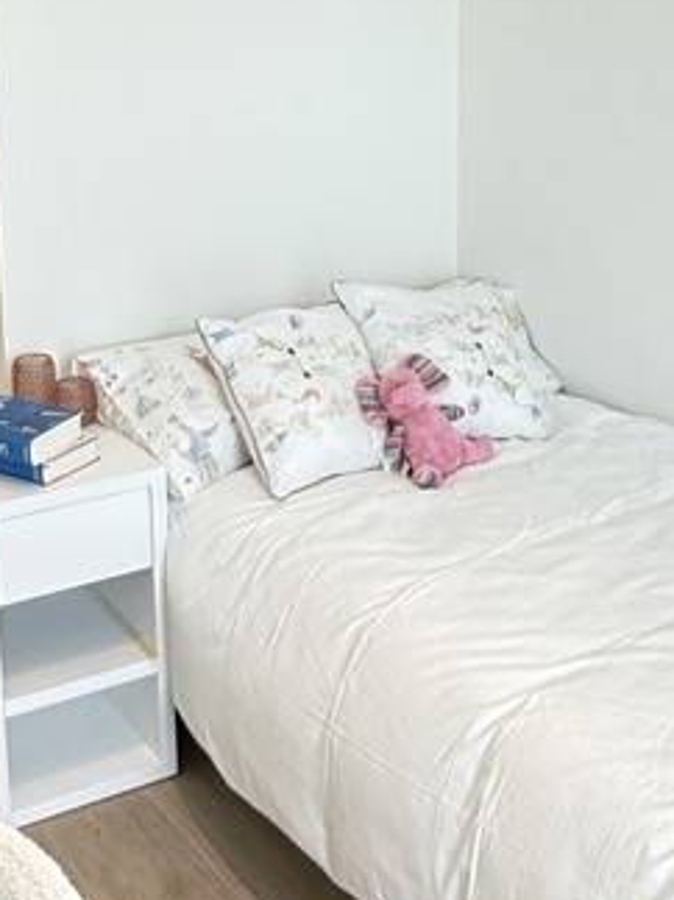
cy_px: 203
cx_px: 240
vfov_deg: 35.8
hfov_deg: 27.9
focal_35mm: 52
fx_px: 1351
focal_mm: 2.22
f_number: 2.2
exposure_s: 1/99
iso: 200
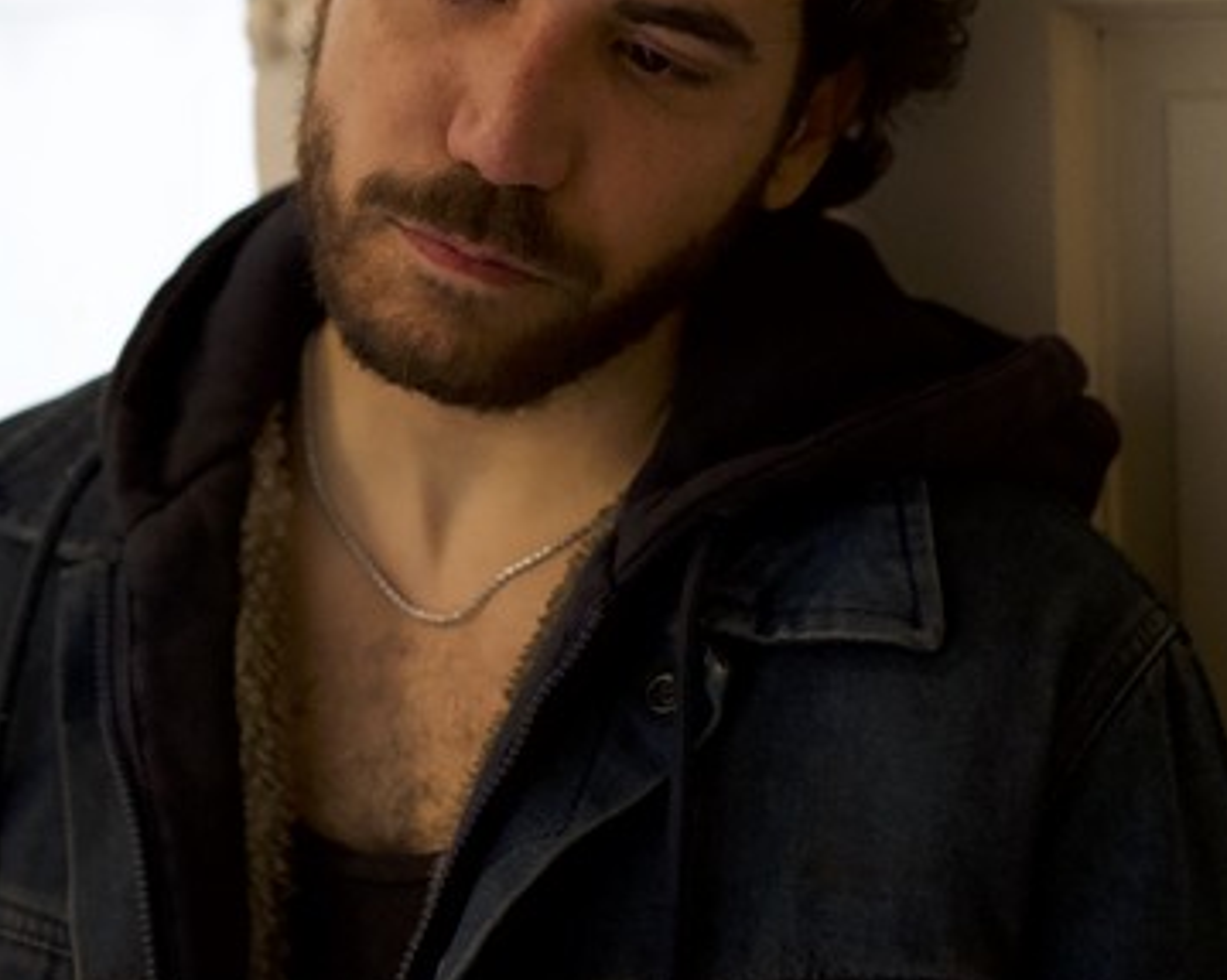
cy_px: 190
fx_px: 4175
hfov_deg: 16.6
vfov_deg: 13.3
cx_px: 291
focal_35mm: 115
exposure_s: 1/125
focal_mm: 55
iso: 8000
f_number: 2.2
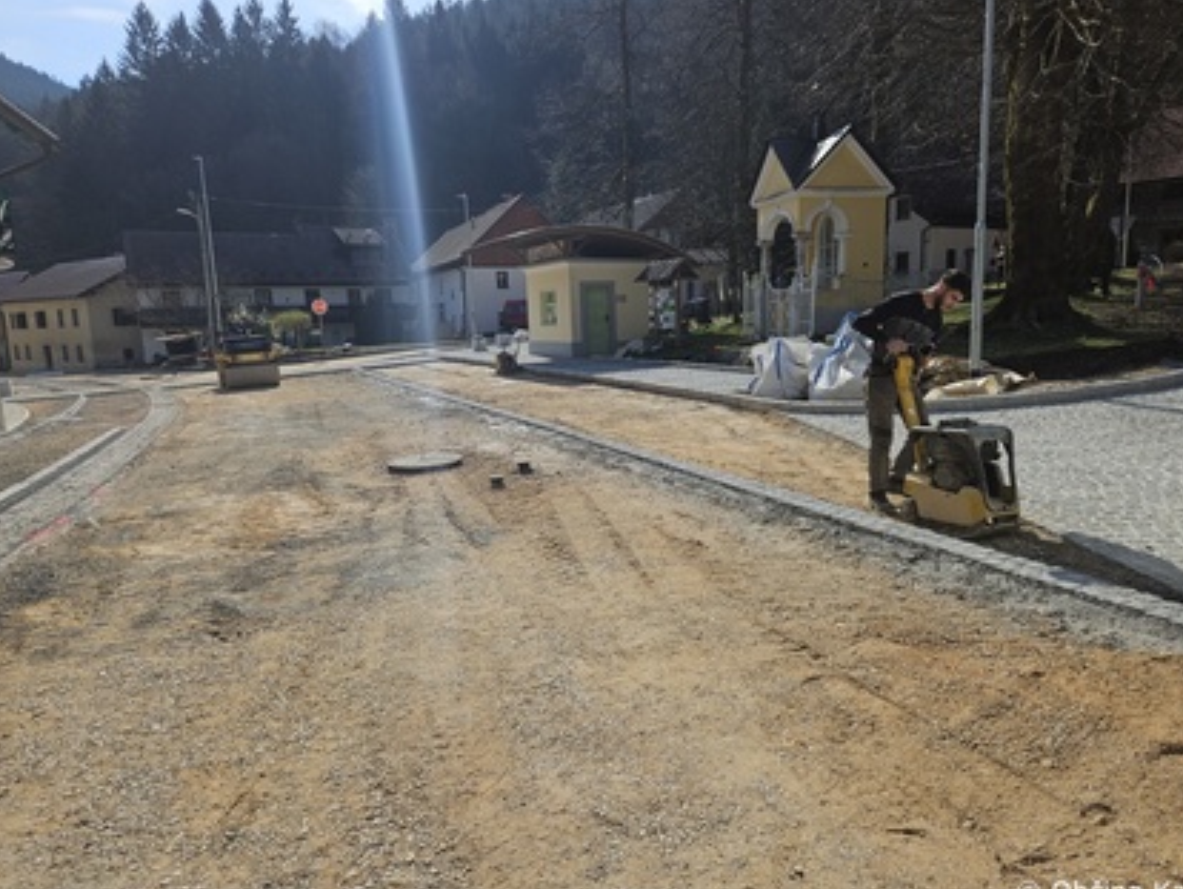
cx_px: 632
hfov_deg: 69.3
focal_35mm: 25
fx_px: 855
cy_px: 429
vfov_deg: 54.9
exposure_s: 1/2913
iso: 25
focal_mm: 5.4
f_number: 1.8
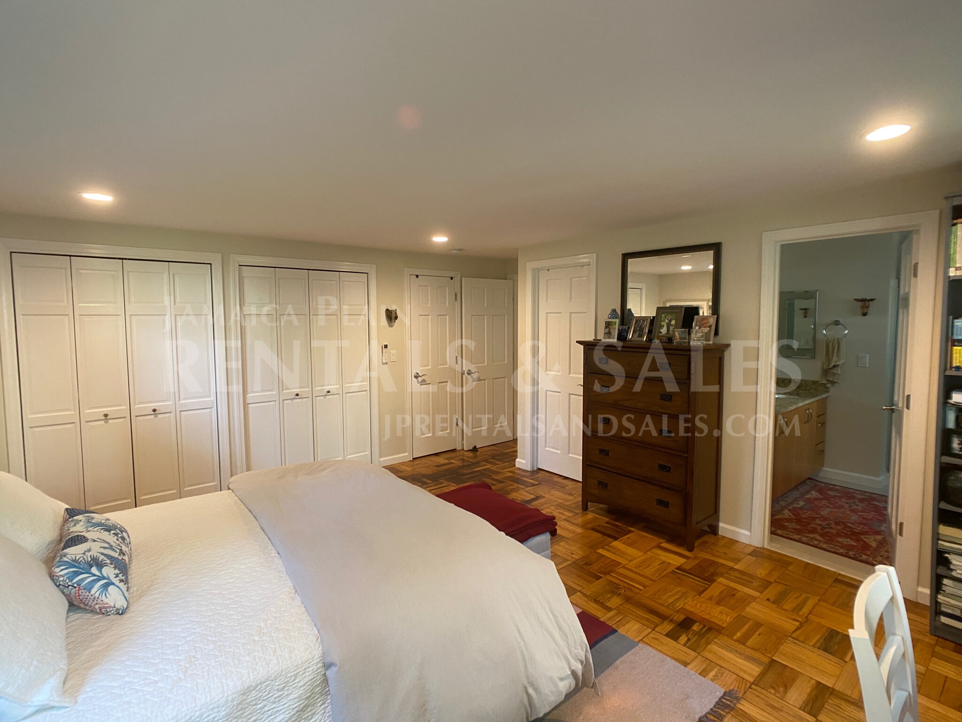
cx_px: 481
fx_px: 723
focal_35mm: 26
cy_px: 361
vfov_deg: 53.1
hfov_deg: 67.3
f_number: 1.8
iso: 250
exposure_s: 1/60
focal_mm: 4.25
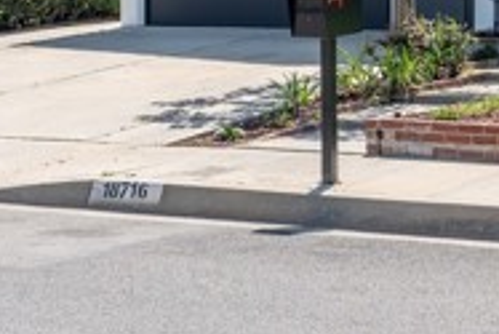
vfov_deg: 10.2
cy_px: -199
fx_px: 1803
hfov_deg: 15.6
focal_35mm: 130
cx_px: 419
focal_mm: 38
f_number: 7.1
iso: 250
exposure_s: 1/8000
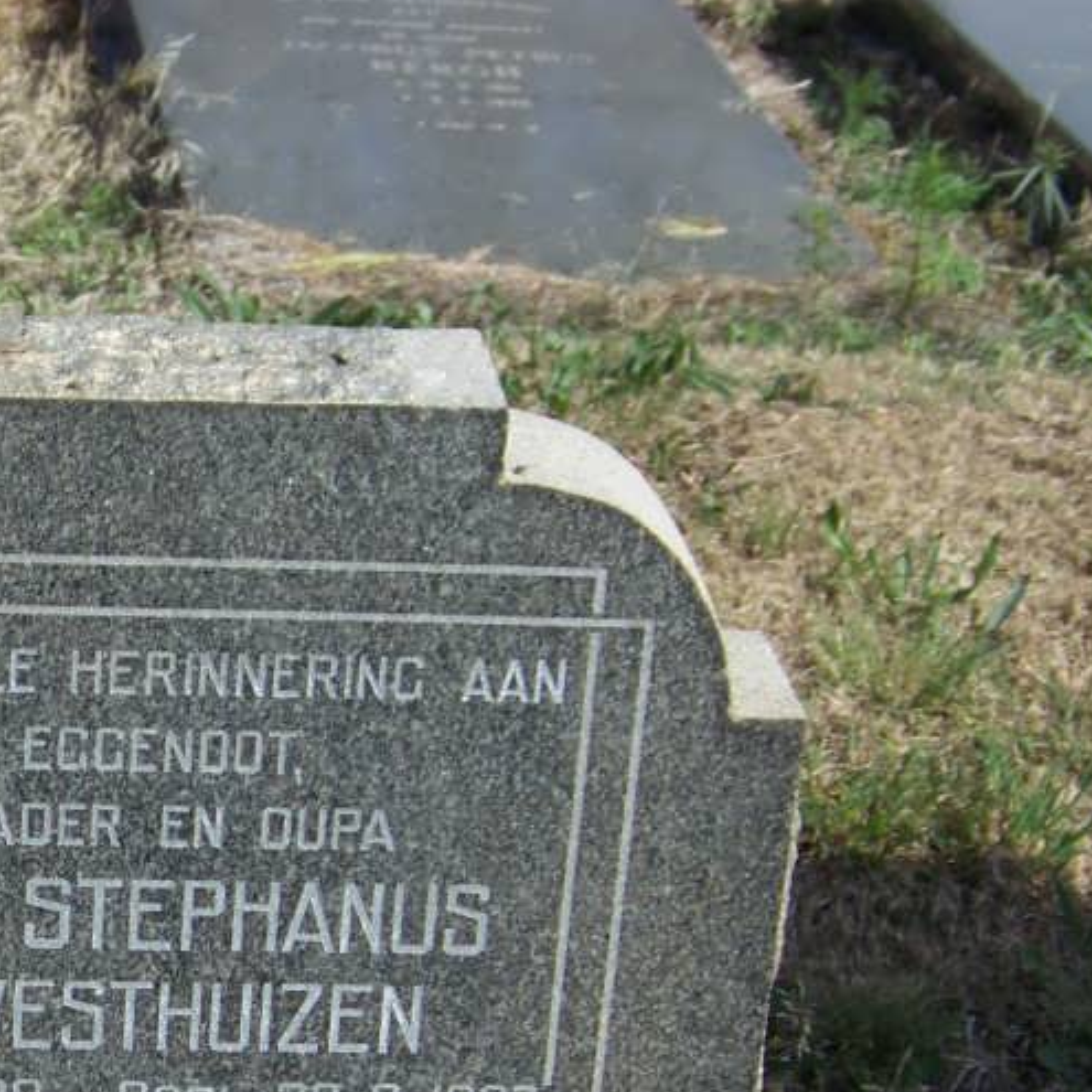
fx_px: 3747
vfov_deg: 16.4
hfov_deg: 16.3
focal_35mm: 105
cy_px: 920
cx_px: 40
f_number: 2.8
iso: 64
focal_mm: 7.6
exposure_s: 1/800
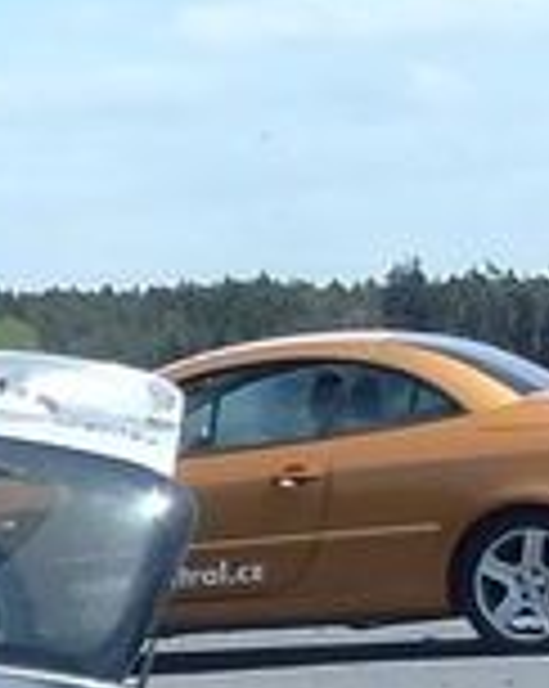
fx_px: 3195
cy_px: 1104
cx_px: 184
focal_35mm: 157
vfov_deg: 11.7
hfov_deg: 9.8
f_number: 11
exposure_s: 1/80
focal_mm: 5
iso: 80
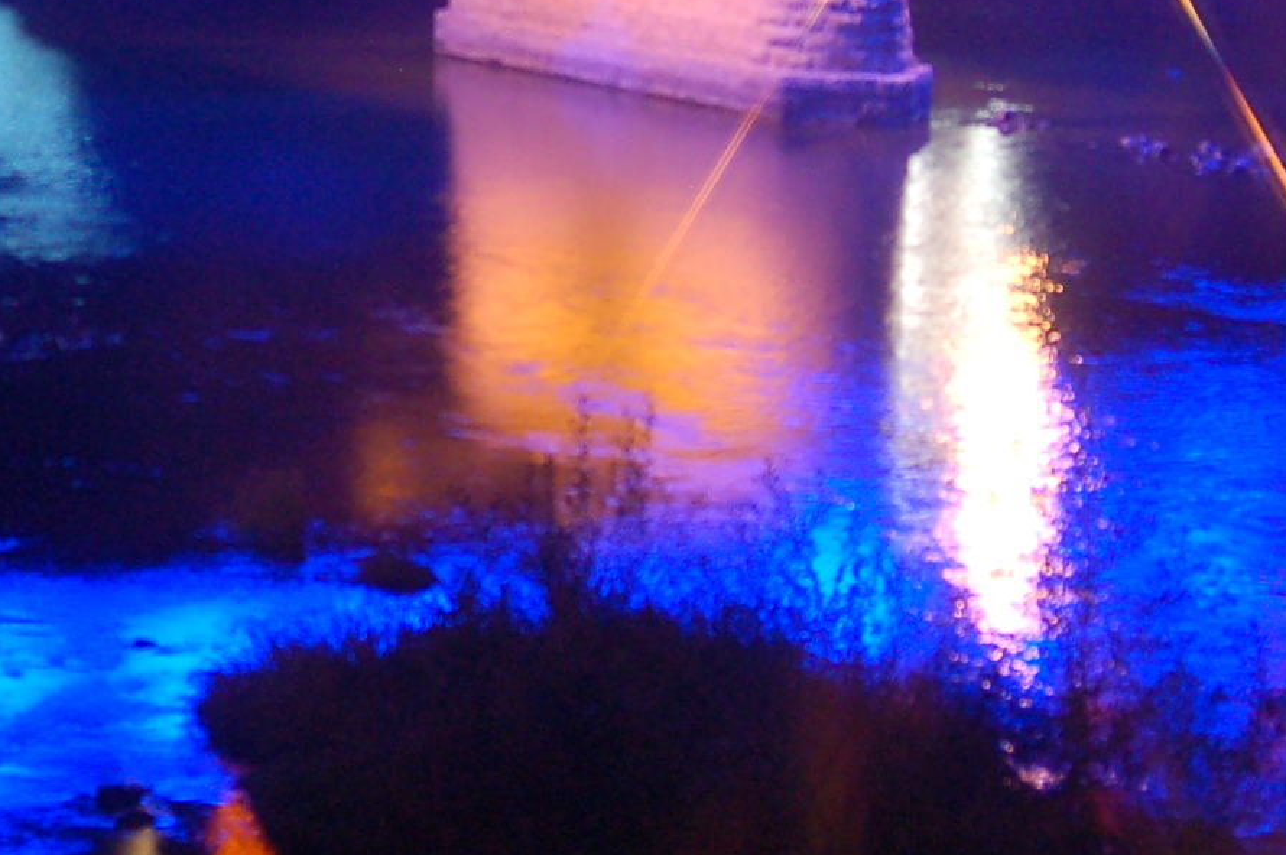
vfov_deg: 9.6
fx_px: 5069
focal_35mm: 142
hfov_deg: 14.4
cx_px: 321
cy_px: -32
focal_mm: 28
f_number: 4.5
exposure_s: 1/2.5
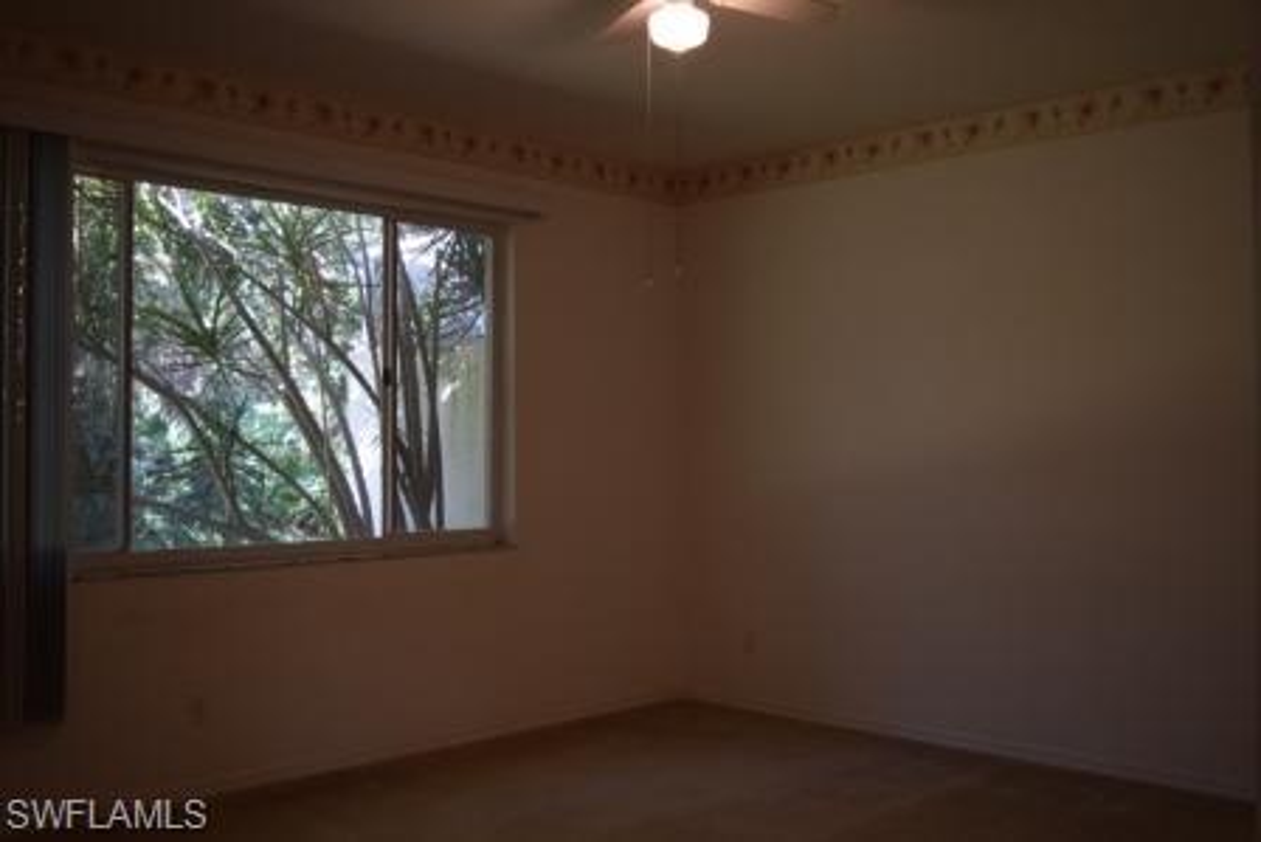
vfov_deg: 36.9
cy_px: 421
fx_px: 1261
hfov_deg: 53.1
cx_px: 630
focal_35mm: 36
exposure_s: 1/80
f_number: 4.5
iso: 400
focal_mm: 24
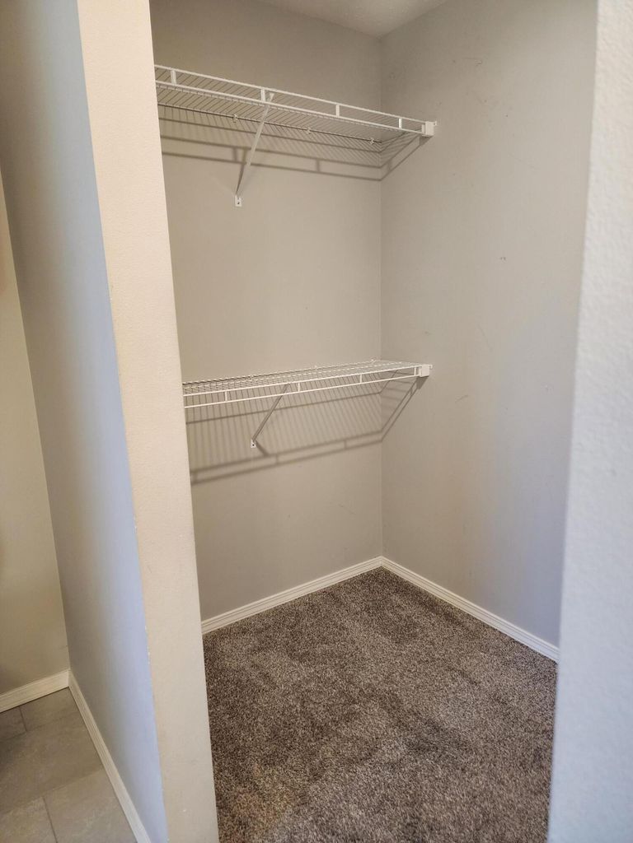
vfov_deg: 73.9
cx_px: 316
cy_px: 422
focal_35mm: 23
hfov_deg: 58.9
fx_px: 561
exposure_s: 1/120
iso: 400
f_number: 1.8
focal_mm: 6.4
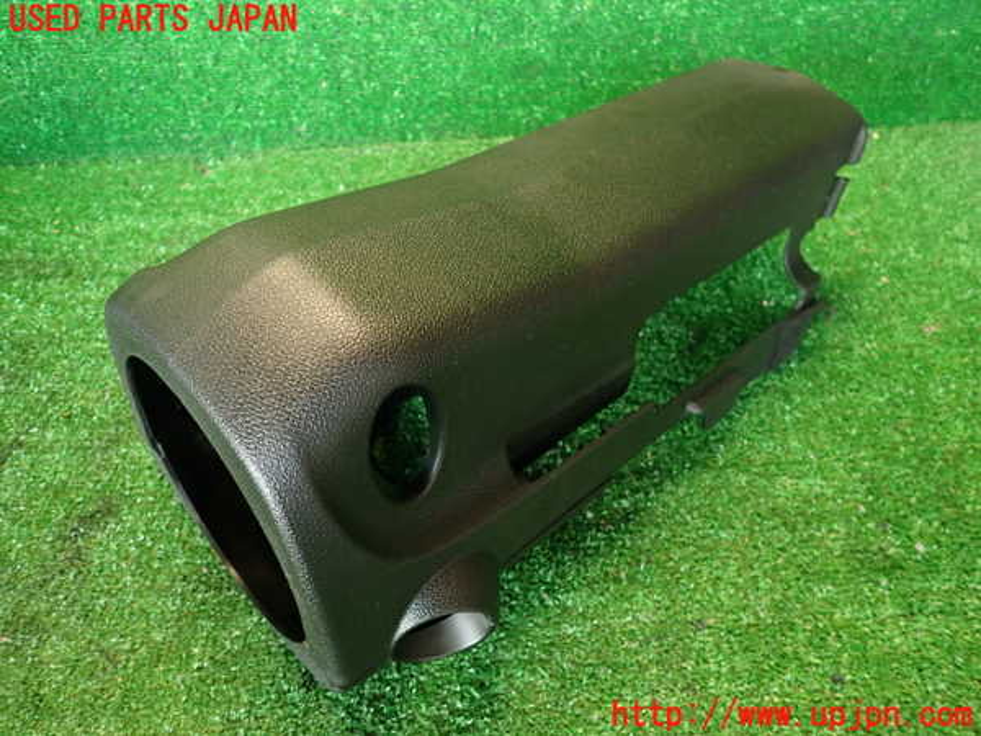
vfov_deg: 54.9
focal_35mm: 25
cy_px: 368
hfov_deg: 69.4
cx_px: 490
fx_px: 708
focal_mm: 4.5
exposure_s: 1/30
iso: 400
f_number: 2
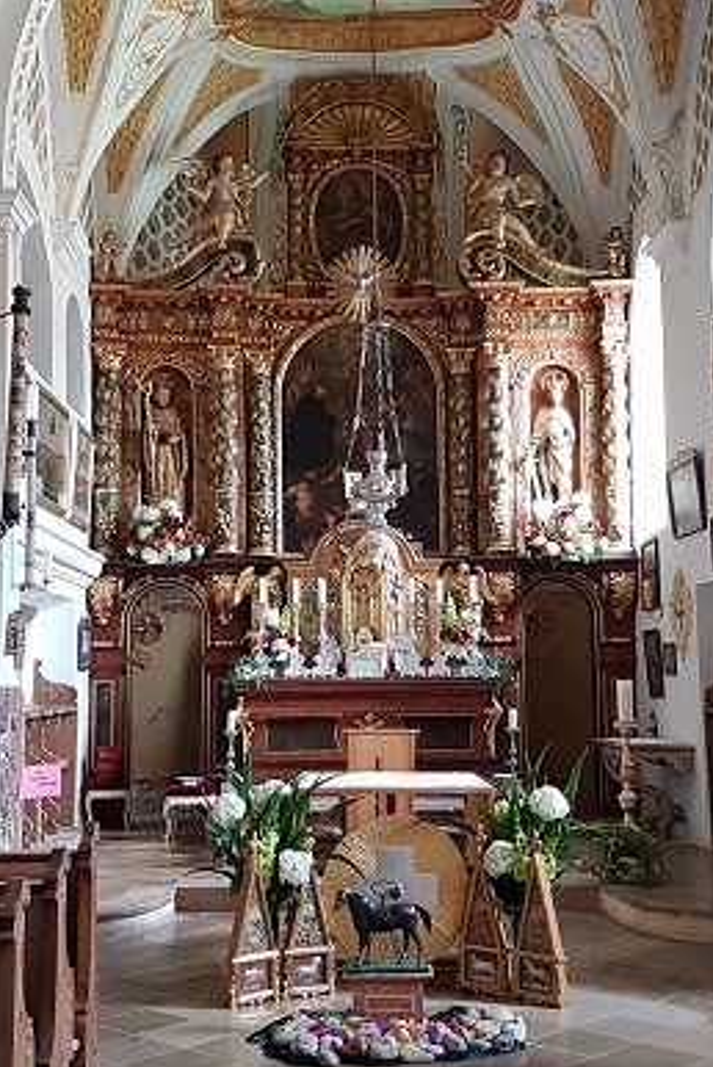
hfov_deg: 46.5
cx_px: 359
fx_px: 830
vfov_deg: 65.4
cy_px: 547
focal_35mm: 28
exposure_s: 1/33
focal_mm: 4.2
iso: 160
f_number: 1.7
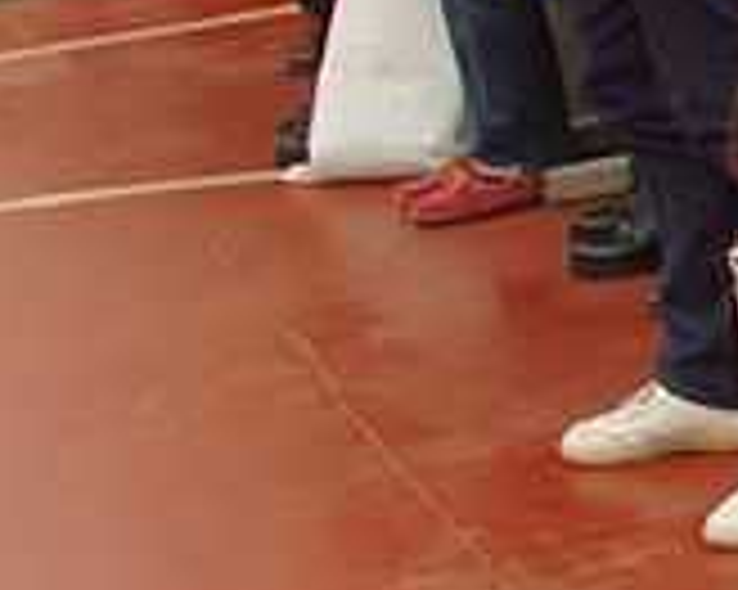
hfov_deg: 8.7
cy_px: 14
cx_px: 2398
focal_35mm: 172
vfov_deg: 8.9
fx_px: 3755
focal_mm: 17
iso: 250
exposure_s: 1/320
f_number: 5
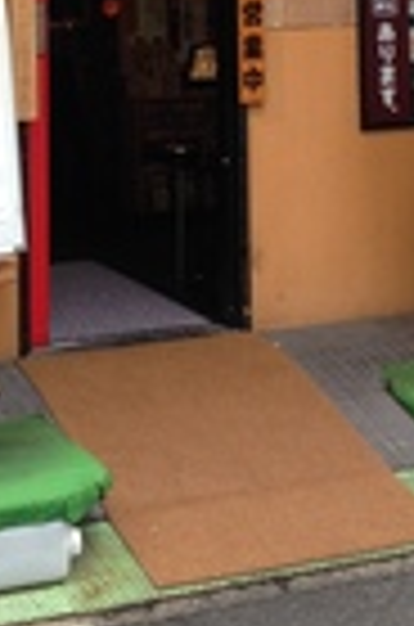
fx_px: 1716
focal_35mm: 99
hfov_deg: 13.7
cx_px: 266
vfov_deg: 19.6
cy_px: -90
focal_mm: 4.12
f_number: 2.4
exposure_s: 1/40
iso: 50
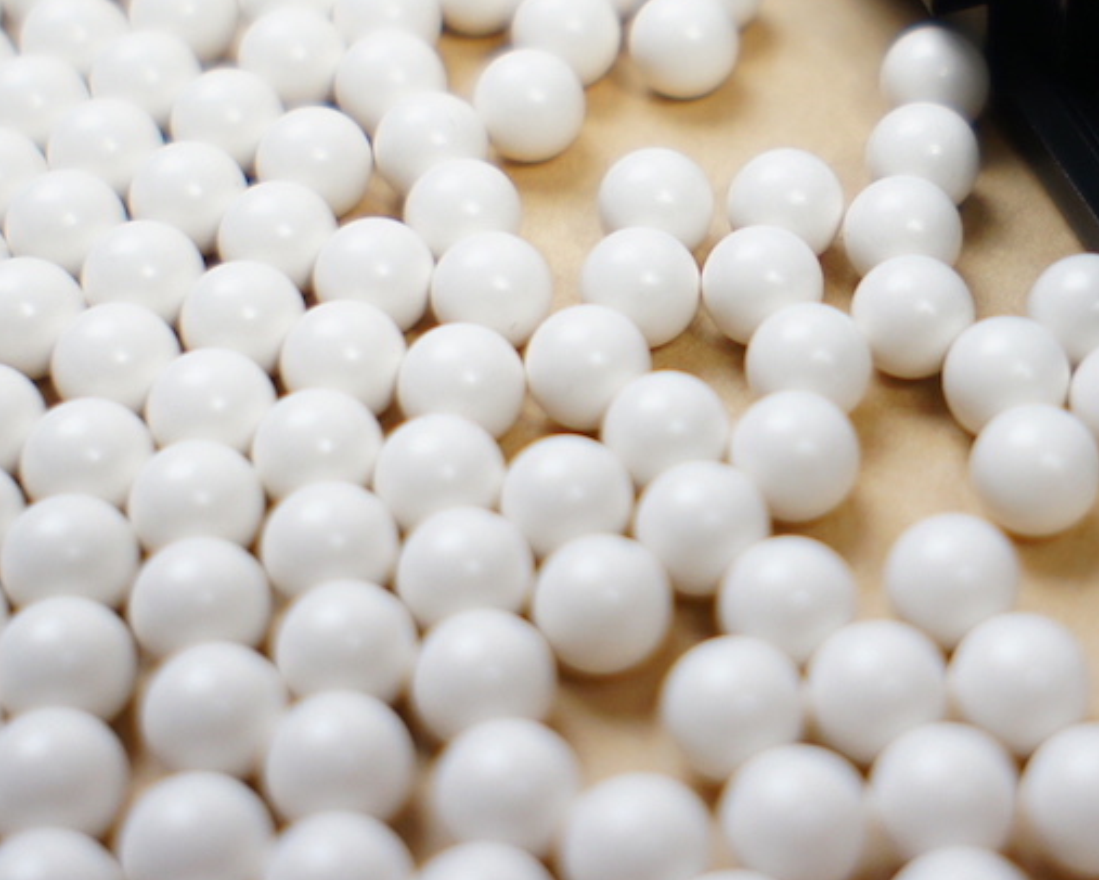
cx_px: 791
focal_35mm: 71
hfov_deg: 26.5
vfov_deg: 21.5
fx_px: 2310
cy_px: 307
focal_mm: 16
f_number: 2.8
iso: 200
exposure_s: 1/80
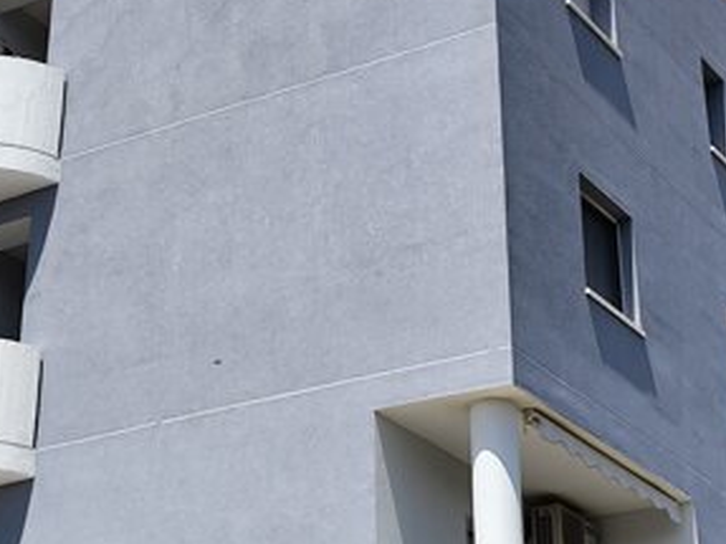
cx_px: 281
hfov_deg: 23.2
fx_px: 1761
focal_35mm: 84
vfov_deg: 17.5
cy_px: 134
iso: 50
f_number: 1.65
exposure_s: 1/1057
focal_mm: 6.14
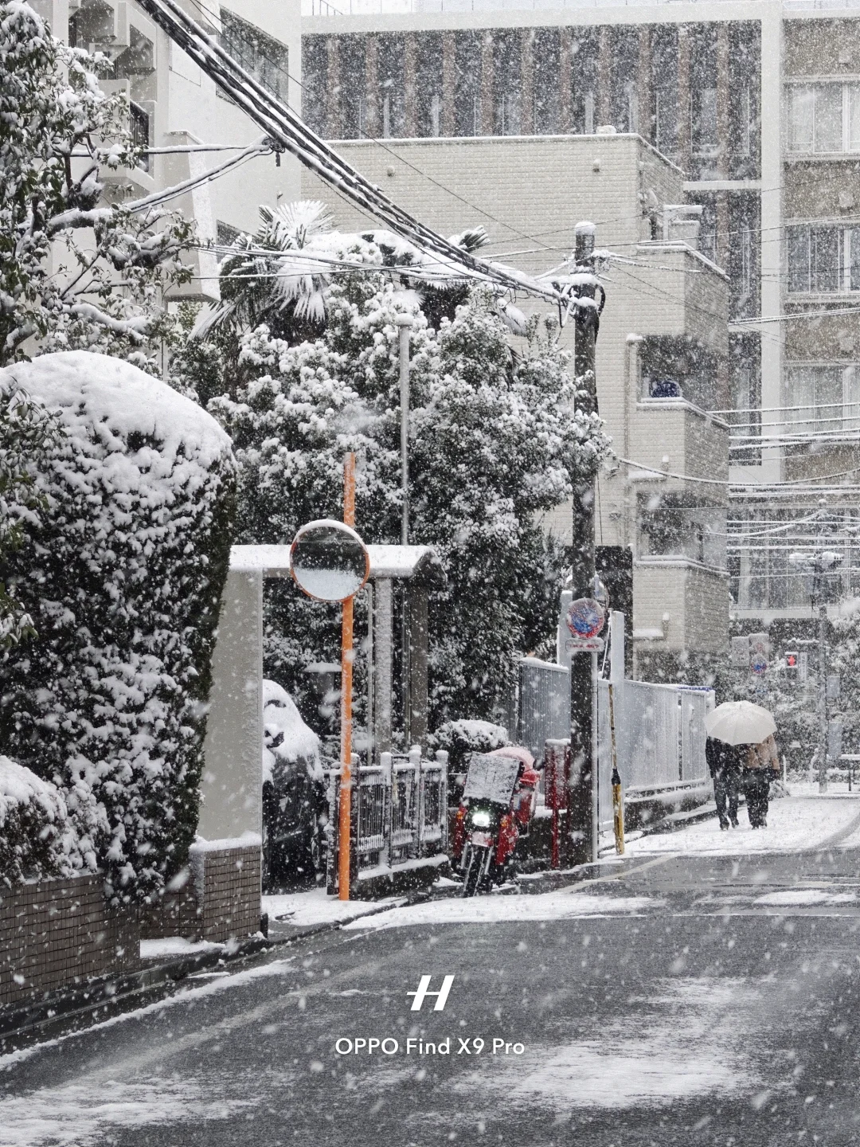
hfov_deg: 10.6
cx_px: 430
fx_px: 4638
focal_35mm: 140
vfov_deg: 14.1
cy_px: 574
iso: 50
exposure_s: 1/124
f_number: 2.1
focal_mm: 16.53
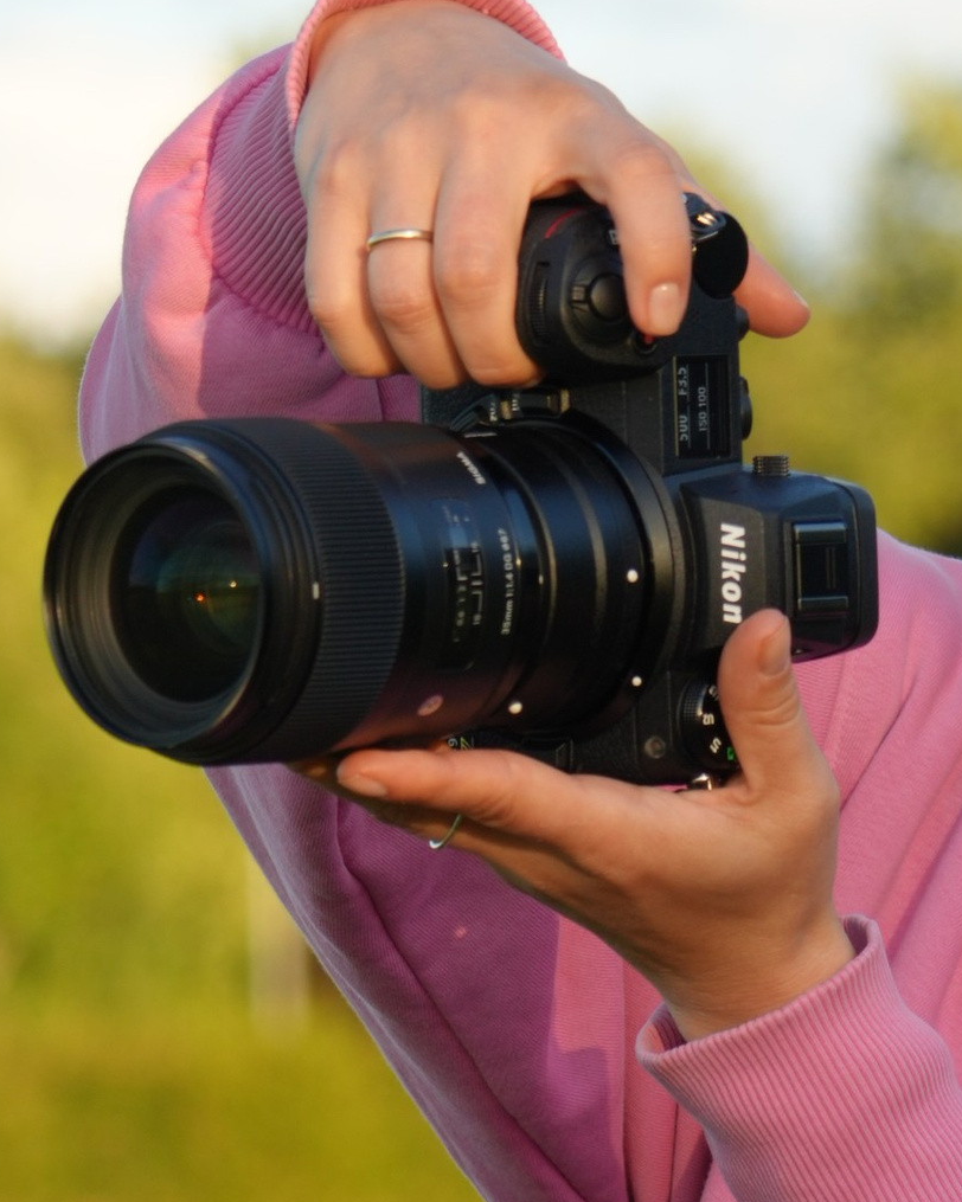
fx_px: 14663
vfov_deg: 4.7
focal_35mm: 412
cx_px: 902
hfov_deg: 3.8
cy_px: 988
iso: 200
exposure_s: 1/160
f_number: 7.1
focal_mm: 116
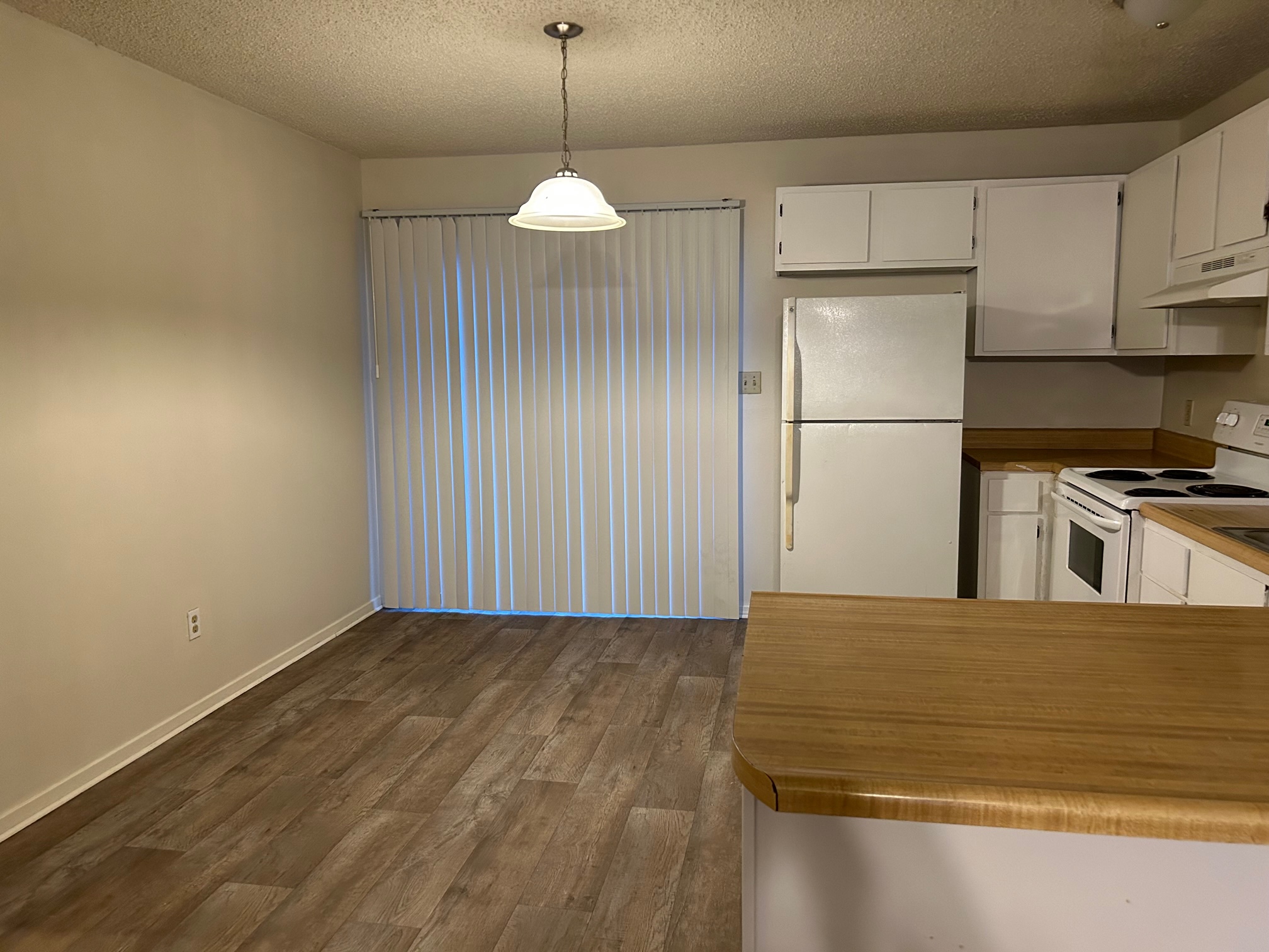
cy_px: 476
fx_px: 953
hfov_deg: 67.3
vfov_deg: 53.1
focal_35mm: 26
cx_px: 634
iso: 400
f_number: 1.5
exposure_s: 1/60
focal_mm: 5.7
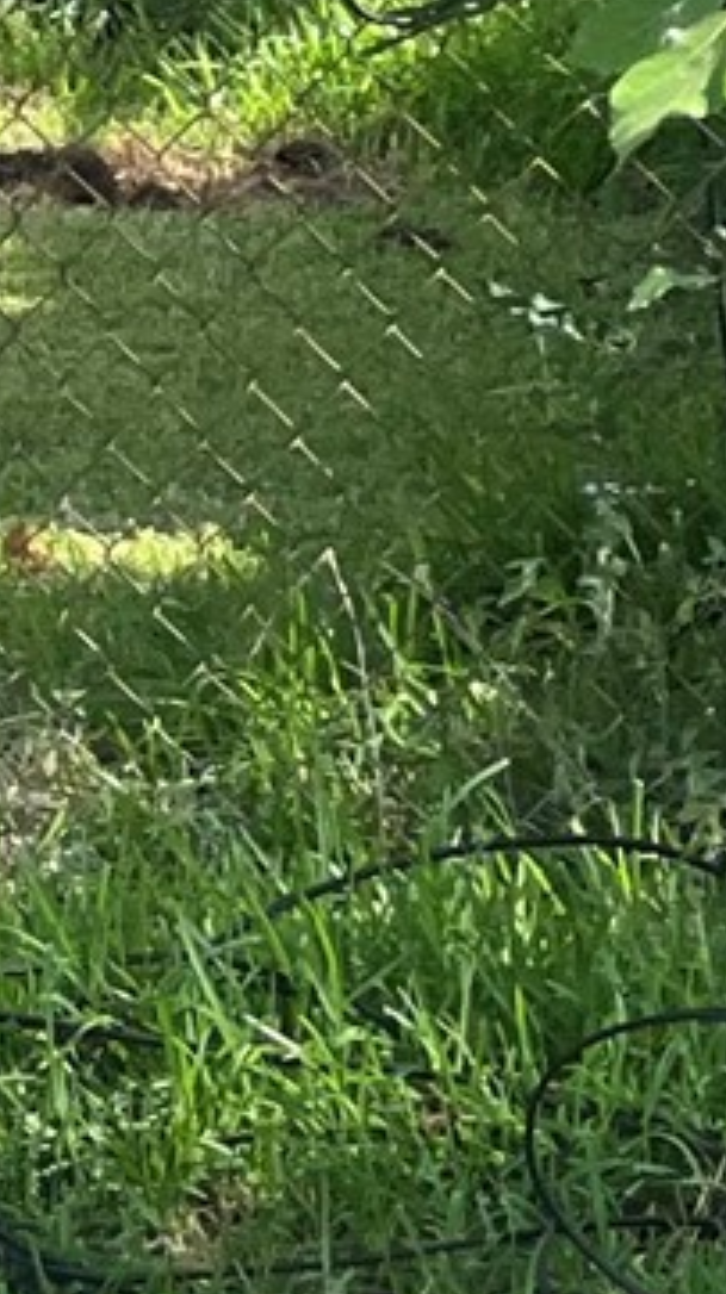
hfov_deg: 2.5
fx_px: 16294
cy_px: 89
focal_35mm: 475
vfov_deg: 4.5
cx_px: -1076
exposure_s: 1/121
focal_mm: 9
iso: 64
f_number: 2.8
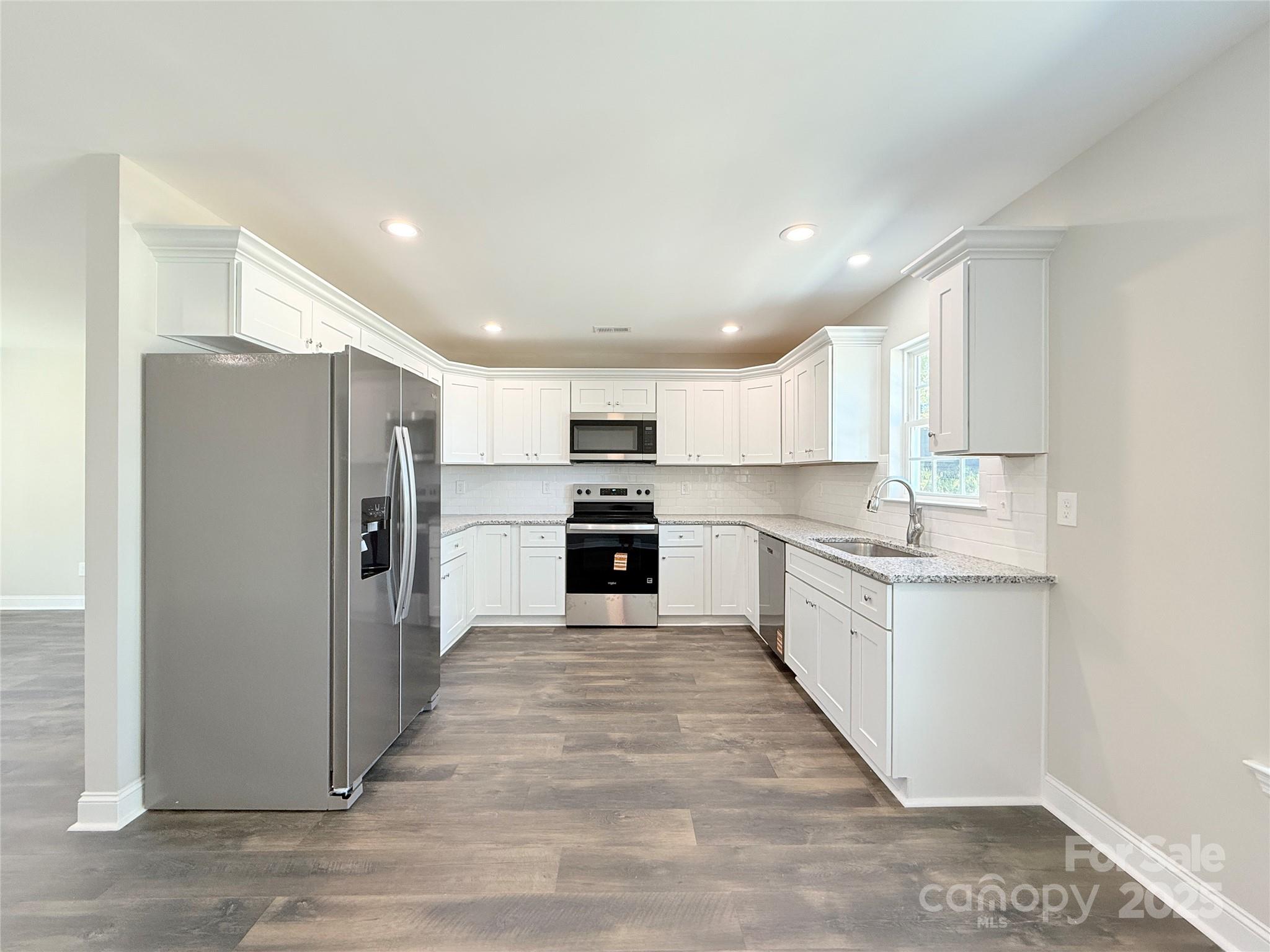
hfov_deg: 102.1
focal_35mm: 14
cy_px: 476
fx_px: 514
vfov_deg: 85.7
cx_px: 635
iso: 100
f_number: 2.2
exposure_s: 1/120
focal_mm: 2.22
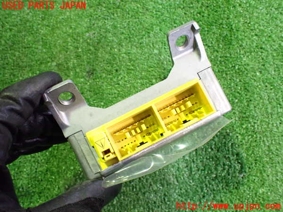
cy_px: 106
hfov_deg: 60.0
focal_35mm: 30
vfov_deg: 46.8
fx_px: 245
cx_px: 142
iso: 800
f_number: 2.3
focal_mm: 5.4
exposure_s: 1/50
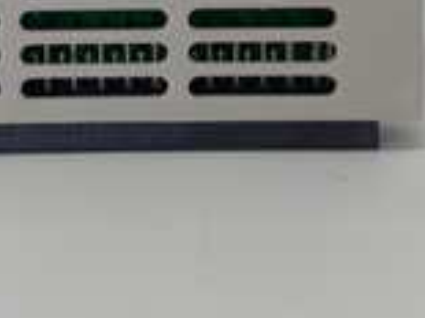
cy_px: -111
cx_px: 134
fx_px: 1067
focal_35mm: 87
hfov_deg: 22.4
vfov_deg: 16.0
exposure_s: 1/33
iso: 124
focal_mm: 3.79
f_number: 2
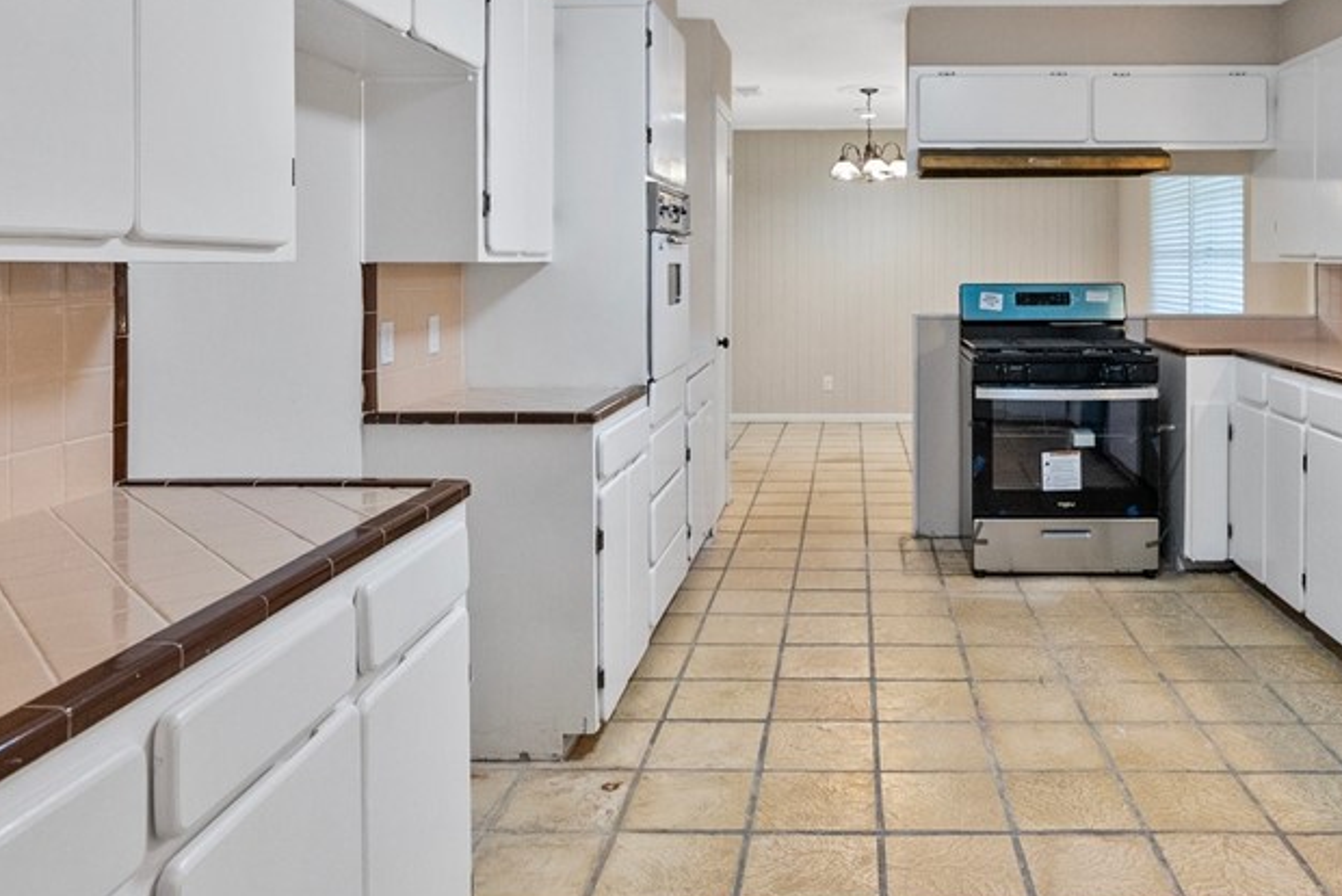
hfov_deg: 64.8
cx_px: 808
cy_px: 318
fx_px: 1044
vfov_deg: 45.9
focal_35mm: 28
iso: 1000
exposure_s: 1/160
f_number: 4
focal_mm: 16
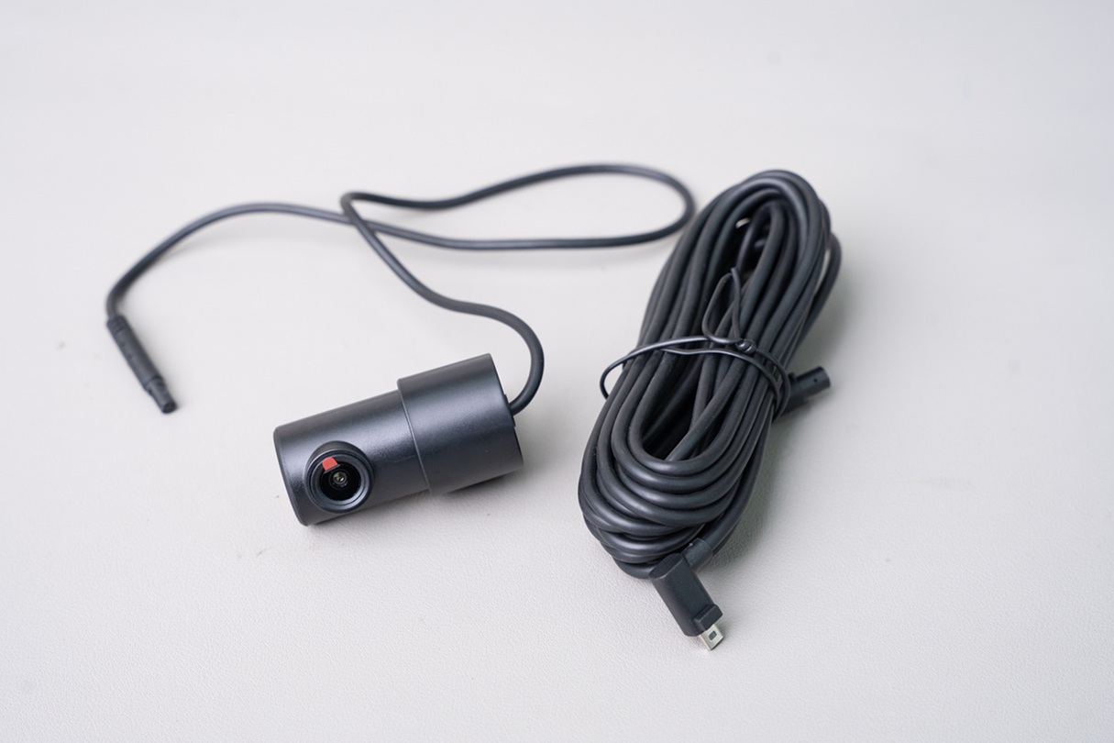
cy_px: 372
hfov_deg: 28.8
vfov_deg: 19.5
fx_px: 2166
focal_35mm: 70
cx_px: 557
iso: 1000
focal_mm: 70
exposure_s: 1/100
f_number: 7.1
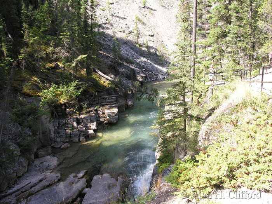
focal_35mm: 35
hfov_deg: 52.6
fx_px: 275
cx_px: 136
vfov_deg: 40.7
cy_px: 102
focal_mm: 8.9
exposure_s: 1/82
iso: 50
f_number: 4
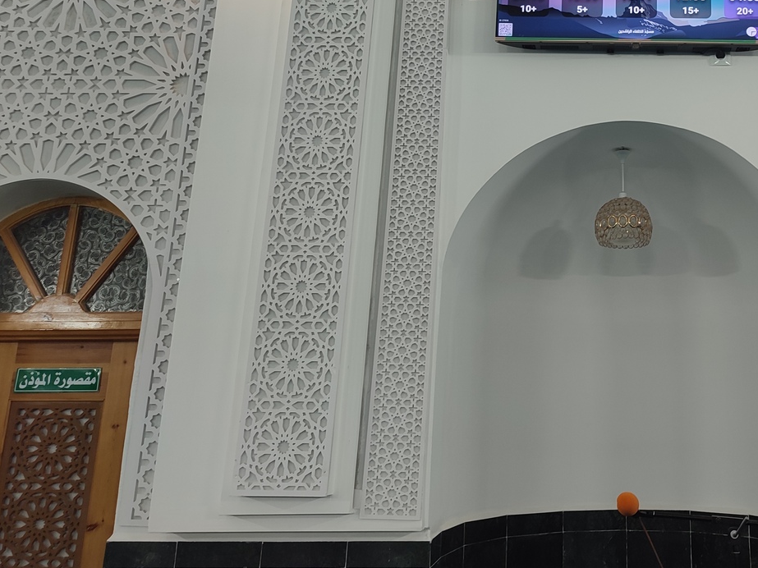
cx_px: 590
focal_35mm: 39
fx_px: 854
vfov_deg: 36.5
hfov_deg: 45.8
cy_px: 198
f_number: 1.9
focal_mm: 6.04
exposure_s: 1/33
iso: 120
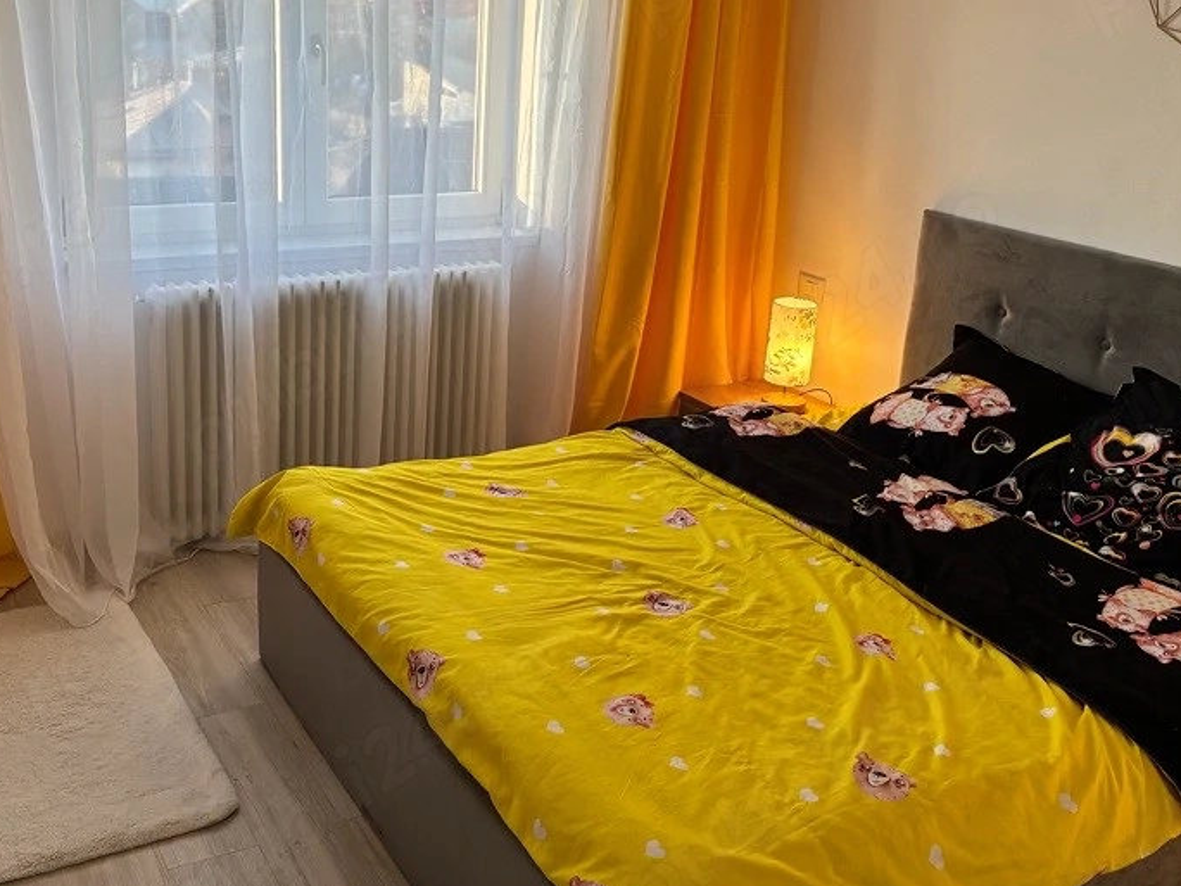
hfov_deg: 48.7
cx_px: 480
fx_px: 1296
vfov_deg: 37.5
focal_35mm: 38
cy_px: 344
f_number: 1.6
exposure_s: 1/100
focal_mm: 5.96
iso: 64
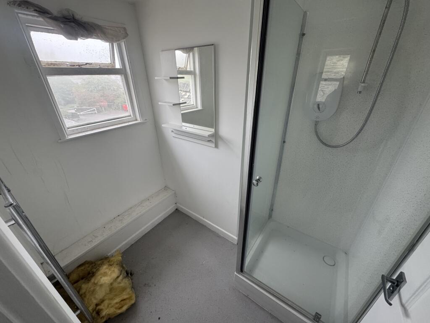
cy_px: 162
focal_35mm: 14
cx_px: 215
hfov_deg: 102.1
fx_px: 174
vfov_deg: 85.7
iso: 250
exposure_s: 1/99
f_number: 2.2
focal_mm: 2.22
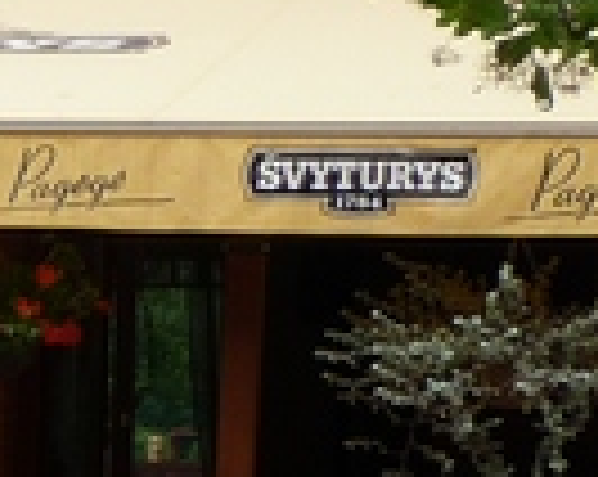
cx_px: -1196
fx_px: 4683
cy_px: 652
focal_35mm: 265
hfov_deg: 6.6
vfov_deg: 5.8
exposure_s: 1/500
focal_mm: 7.6
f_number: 4.1
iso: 100
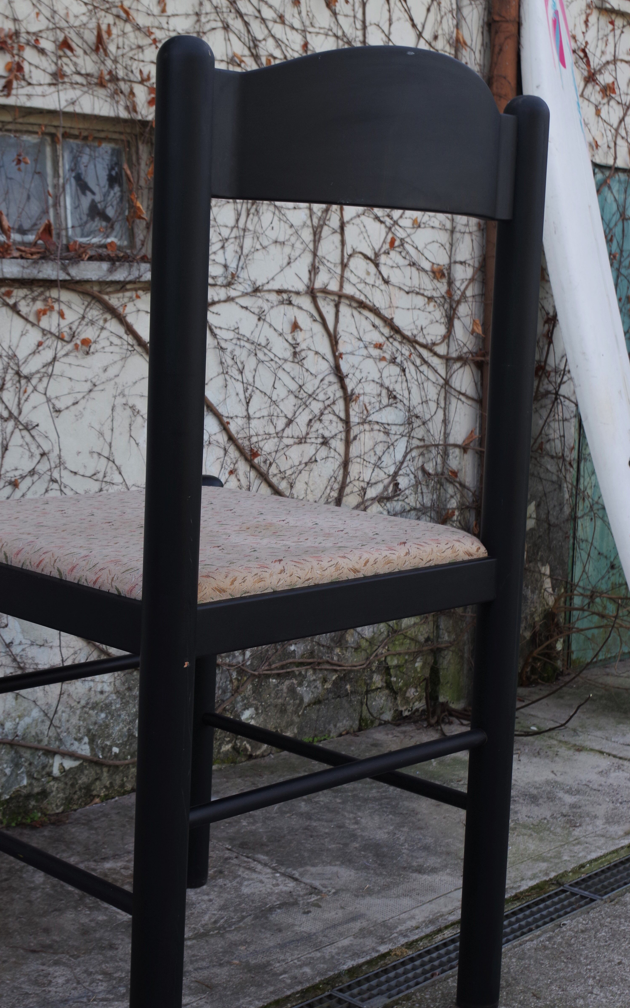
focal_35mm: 59
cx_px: 219
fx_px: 1621
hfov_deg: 21.9
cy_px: 546
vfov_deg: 34.5
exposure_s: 1/125
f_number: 5.6
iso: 200
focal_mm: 30.63
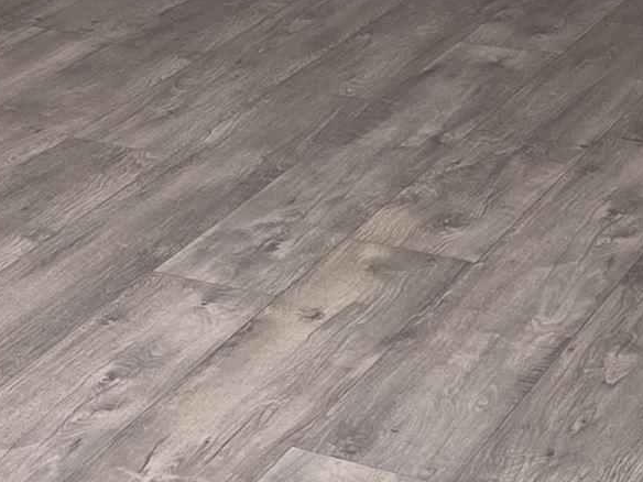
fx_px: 2248
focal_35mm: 121
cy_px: -64
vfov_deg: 12.0
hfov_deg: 15.6
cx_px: -155
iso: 400
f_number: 1.8
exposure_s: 1/60
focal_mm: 5.4
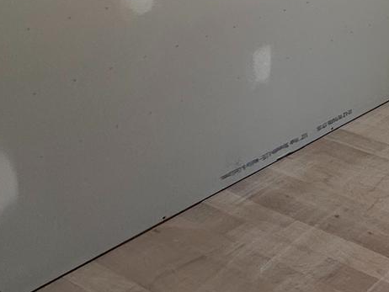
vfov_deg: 20.0
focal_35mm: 62
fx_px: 697
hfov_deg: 21.3
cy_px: -161
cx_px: 690
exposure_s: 1/99
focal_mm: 2.22
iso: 50
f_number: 2.2
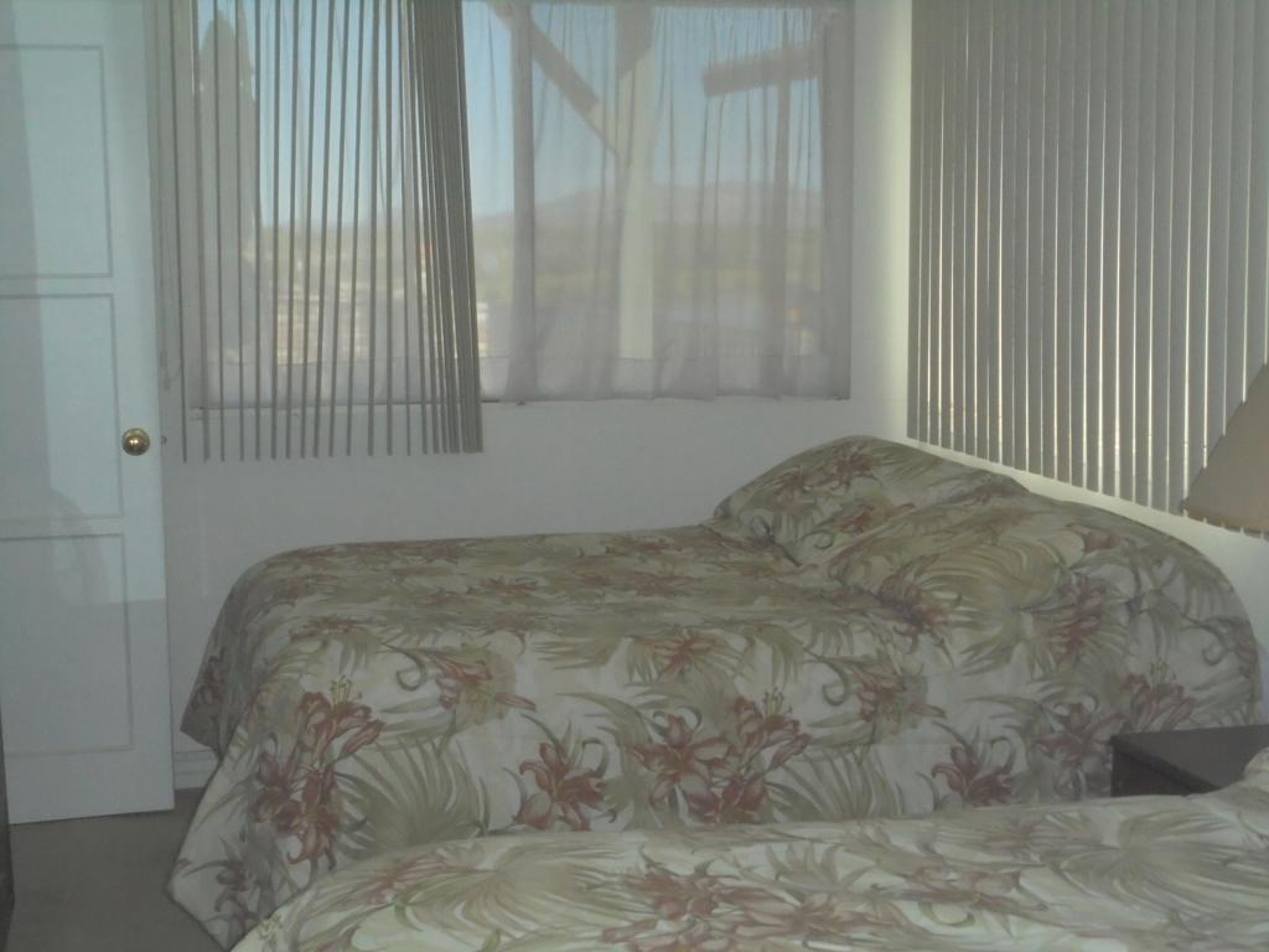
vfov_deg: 29.7
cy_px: 476
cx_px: 634
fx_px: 1796
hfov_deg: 38.9
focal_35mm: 49
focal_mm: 8.9
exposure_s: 1/1000
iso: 400
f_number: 4.8
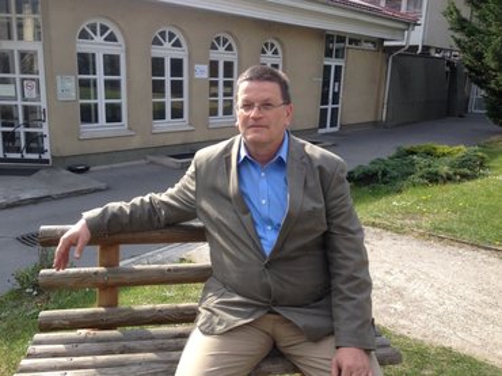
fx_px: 507
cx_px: 251
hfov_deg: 52.7
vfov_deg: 40.7
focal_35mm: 35
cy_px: 188
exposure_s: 1/581
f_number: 2.4
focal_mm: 4.28
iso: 50
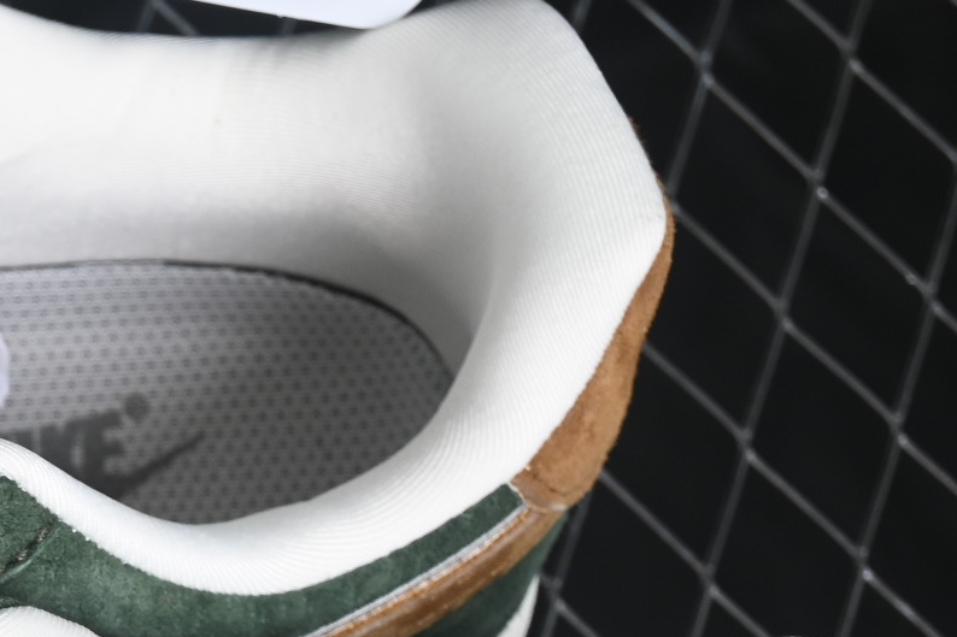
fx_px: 6990
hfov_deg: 7.7
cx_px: -394
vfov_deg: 5.2
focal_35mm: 263
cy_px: 991
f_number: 6.3
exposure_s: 1/60
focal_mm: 50
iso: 160
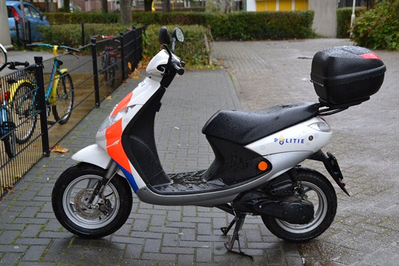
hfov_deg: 37.9
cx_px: 200
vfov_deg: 25.8
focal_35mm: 52
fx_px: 582
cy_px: 133
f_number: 4.2
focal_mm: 35
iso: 400
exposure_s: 1/60
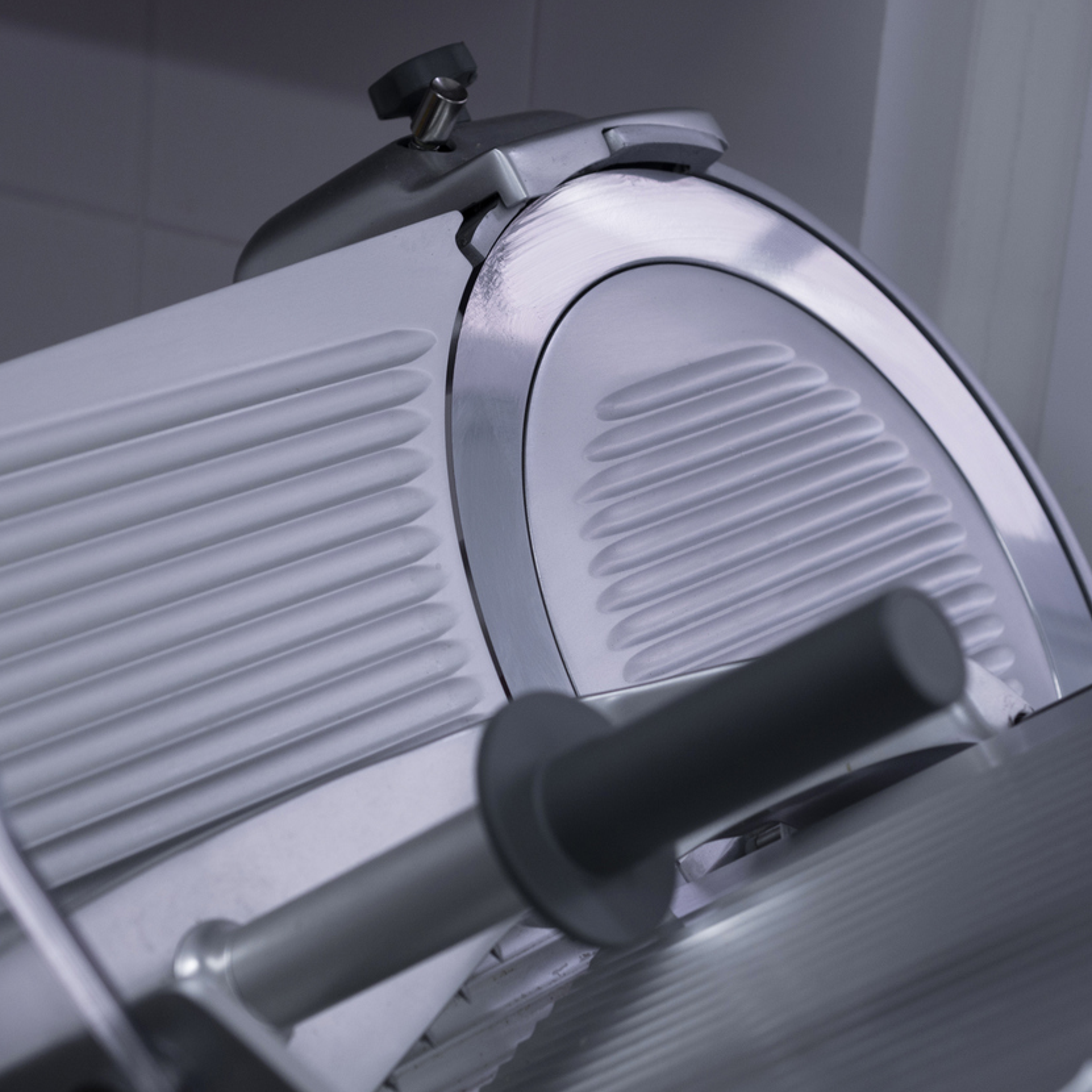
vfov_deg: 9.1
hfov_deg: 9.1
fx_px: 6888
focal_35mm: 193
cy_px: 547
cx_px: 566
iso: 200
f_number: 5
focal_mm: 100
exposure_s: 1/100
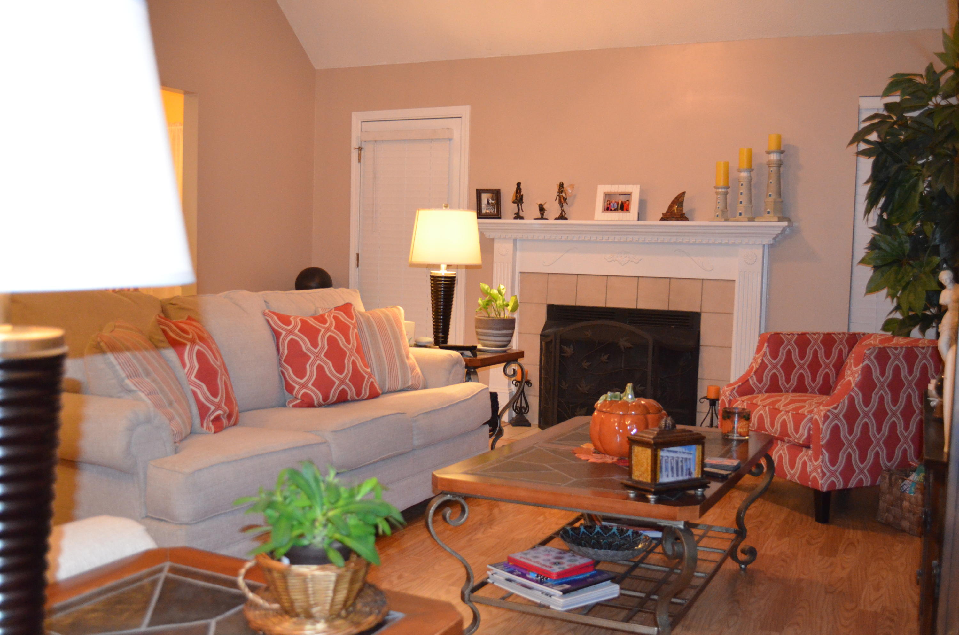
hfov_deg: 53.2
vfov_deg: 36.7
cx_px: 480
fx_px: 957
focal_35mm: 36
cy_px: 318
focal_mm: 24
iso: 3200
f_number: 4
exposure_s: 1/60
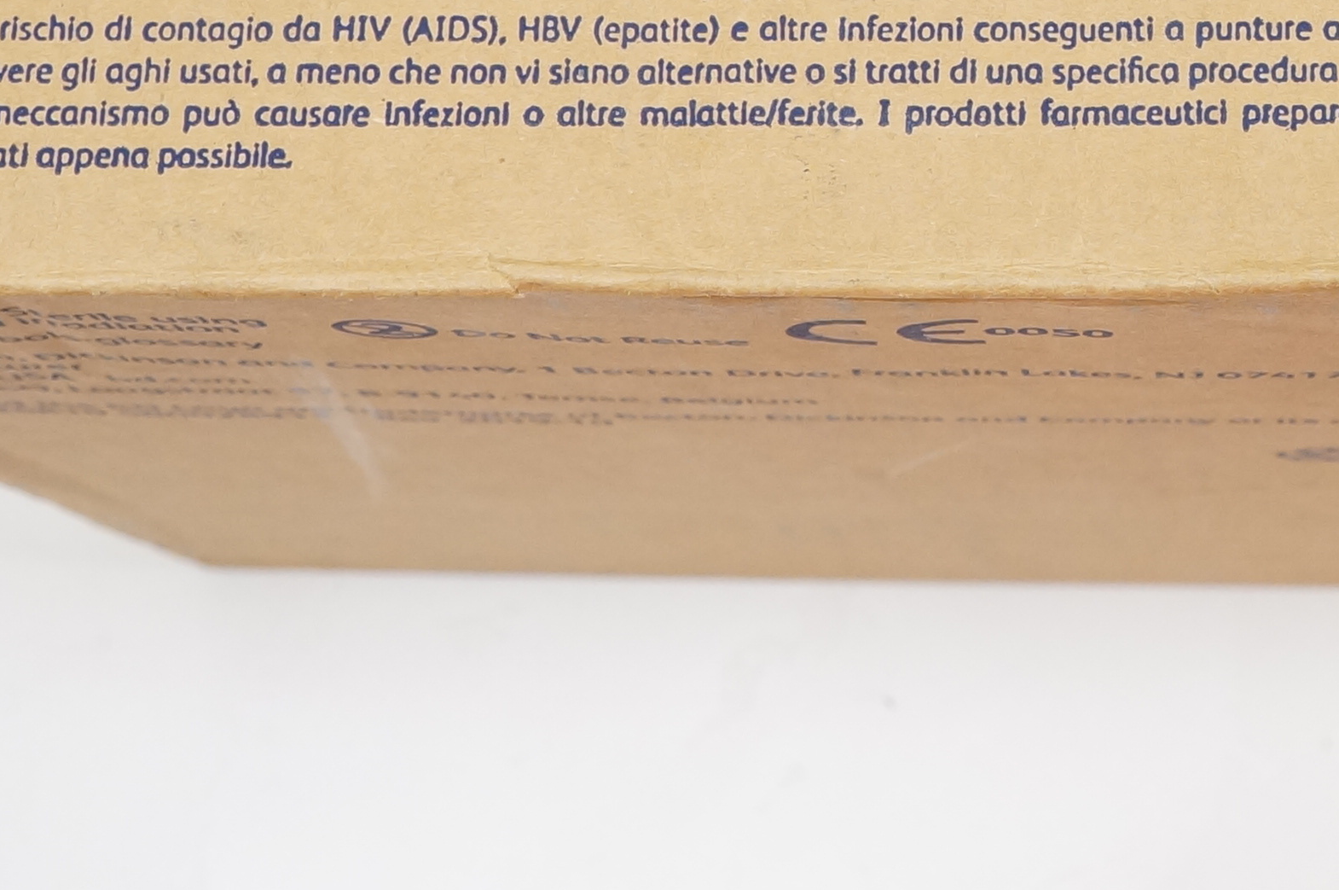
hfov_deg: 20.1
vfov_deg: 13.4
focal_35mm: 99
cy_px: -241
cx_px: 1349
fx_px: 3662
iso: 800
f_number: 7.1
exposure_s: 1/80
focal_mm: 21
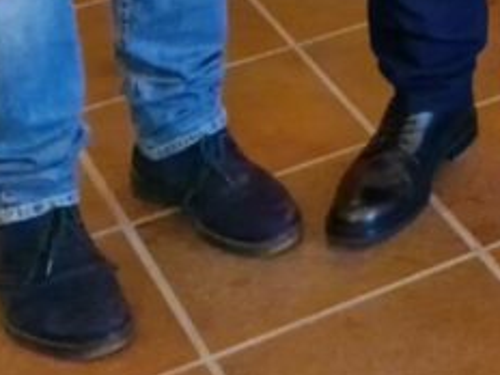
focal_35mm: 129
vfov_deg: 9.8
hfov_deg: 13.5
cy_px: -596
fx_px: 1863
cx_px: 938
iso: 400
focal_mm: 6.4
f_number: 1.8
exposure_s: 1/50
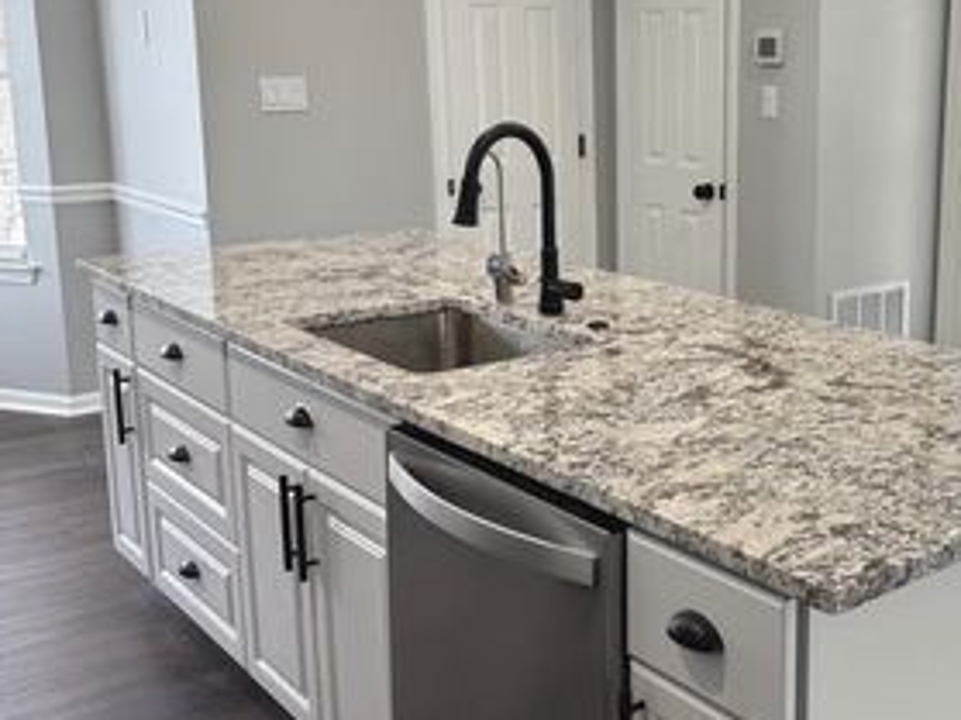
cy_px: 298
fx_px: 1193
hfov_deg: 41.8
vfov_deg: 33.5
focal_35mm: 43
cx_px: 778
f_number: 1.78
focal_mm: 6.76
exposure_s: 1/120
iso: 100
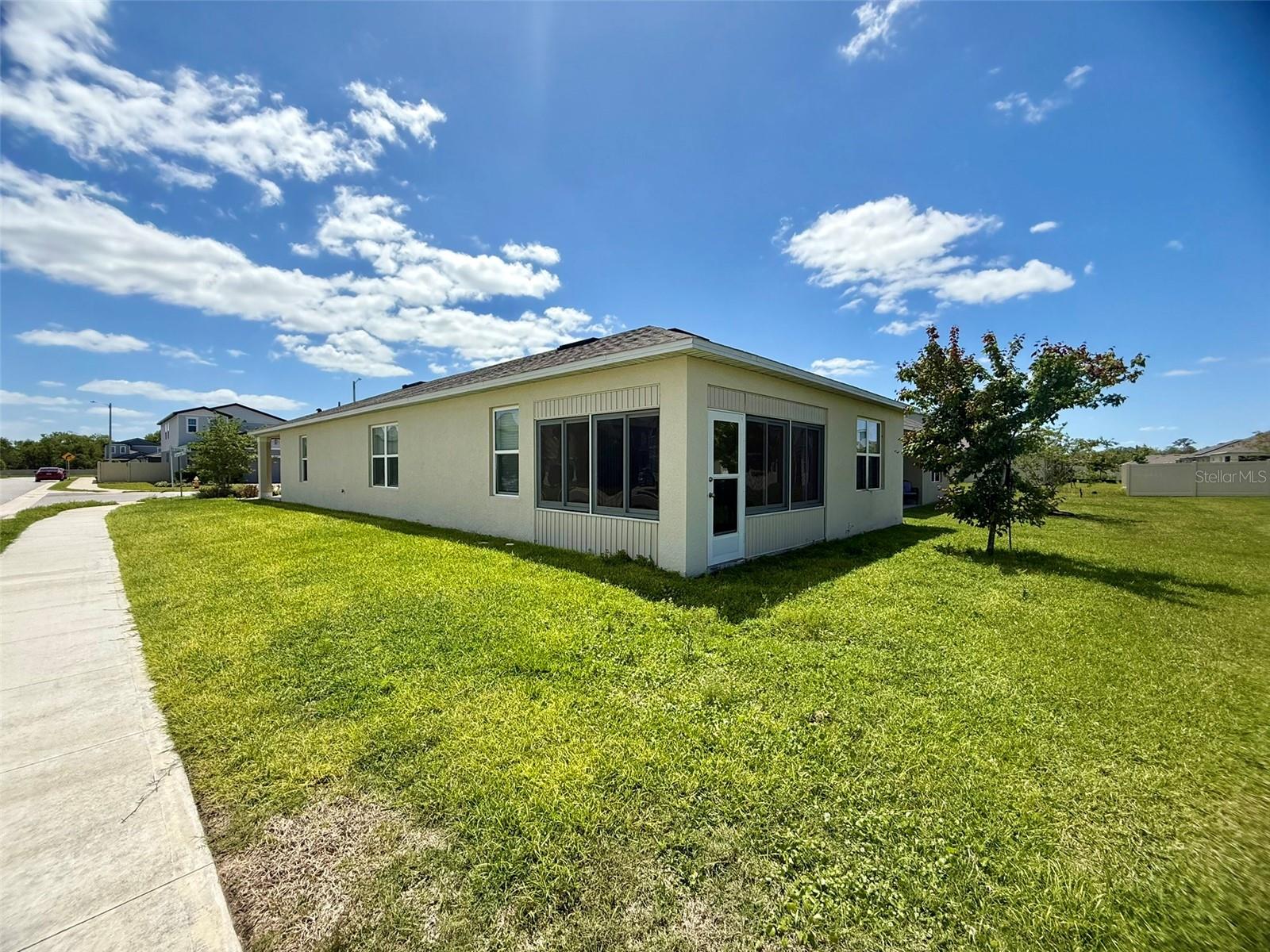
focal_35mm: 14
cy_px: 476
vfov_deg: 85.7
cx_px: 635
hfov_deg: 102.1
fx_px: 514
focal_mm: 2.22
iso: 50
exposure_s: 1/2320
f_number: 2.2
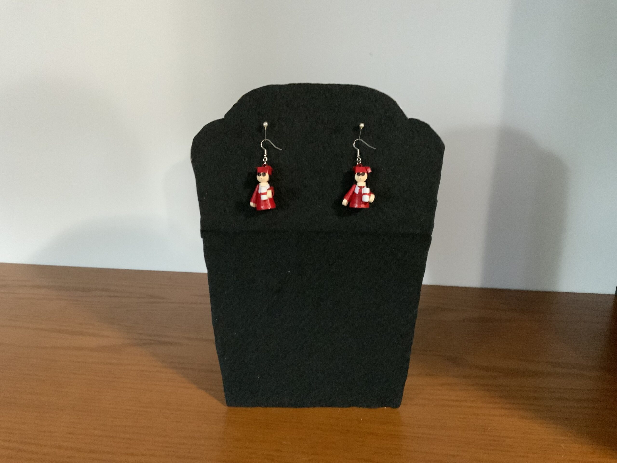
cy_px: 232
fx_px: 517
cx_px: 308
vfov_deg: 48.2
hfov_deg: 61.7
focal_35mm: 29
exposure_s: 1/30
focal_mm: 3
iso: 500
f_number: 1.8
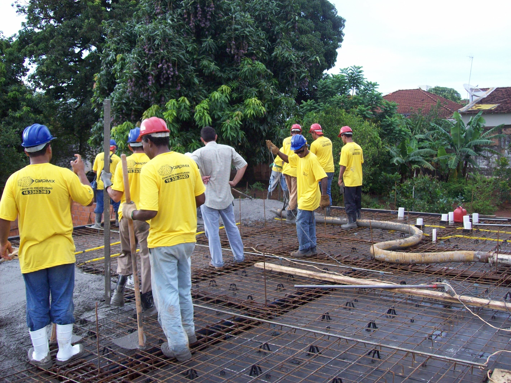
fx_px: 531
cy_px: 192
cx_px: 256
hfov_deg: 51.4
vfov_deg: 39.6
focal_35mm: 36
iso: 80
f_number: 2.7
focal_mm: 6
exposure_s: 1/245
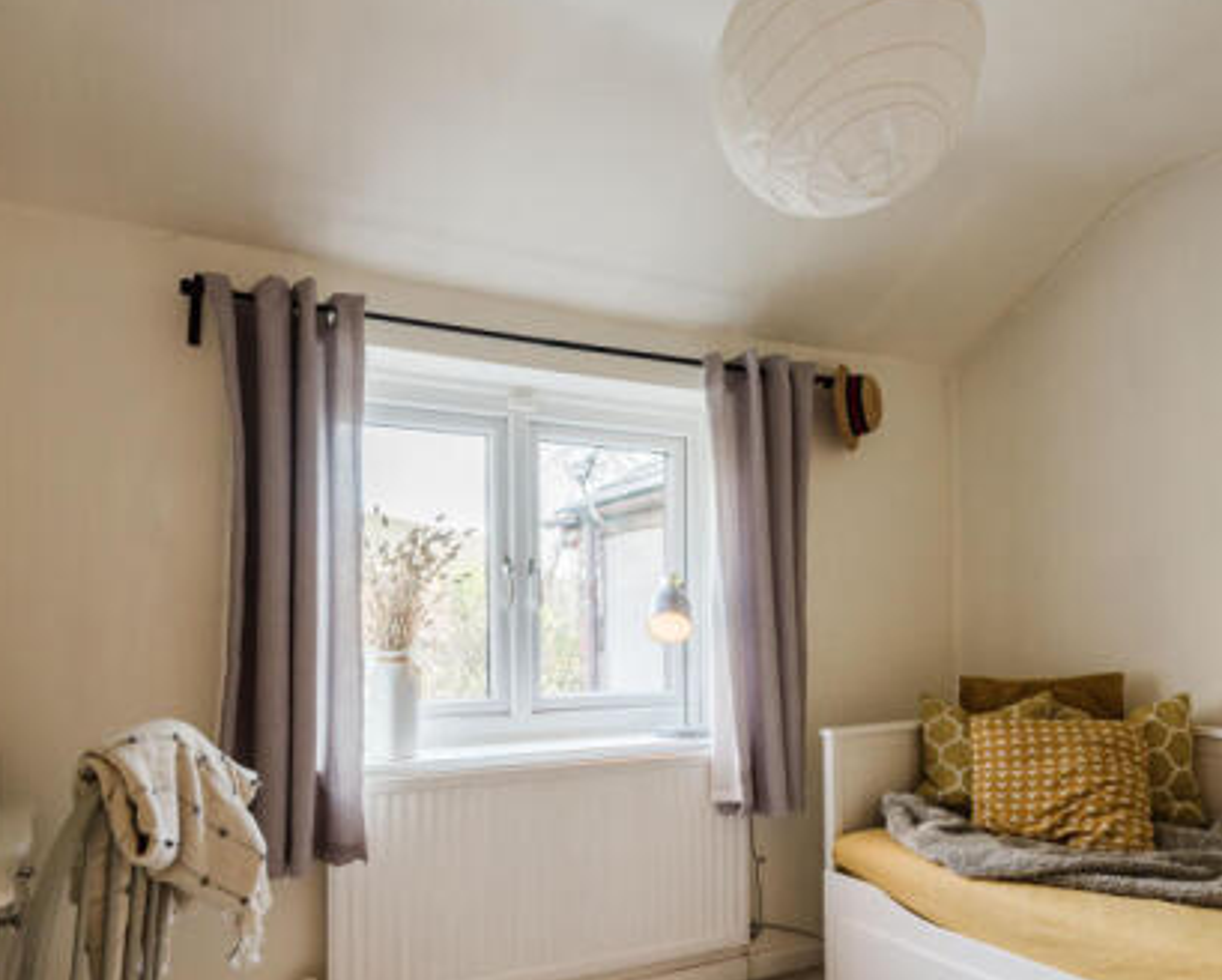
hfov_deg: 64.0
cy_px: 635
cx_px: 601
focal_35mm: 27
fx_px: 977
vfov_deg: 52.5
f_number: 8
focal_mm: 18
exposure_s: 1/15
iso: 160
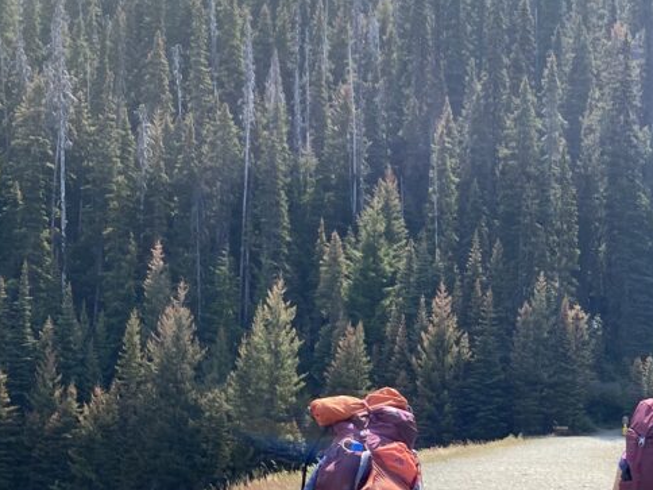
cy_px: 383
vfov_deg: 26.1
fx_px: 1038
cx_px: 687
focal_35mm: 55
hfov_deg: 31.6
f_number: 1.8
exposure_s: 1/1232
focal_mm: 4.25
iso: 32
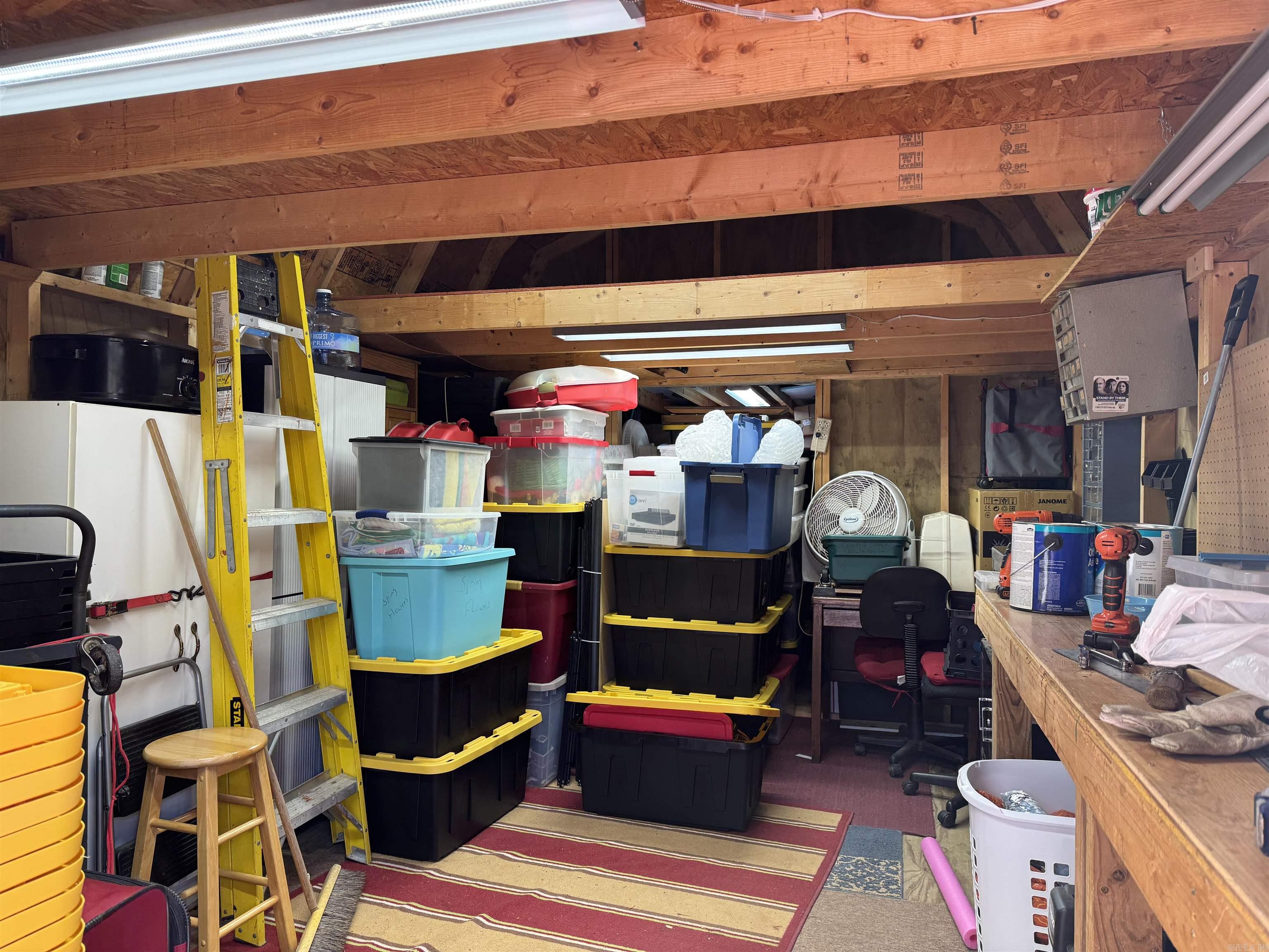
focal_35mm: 24
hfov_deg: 71.6
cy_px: 476
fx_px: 880
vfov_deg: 56.8
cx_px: 634
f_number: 1.78
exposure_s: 1/120
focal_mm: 6.76
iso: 100
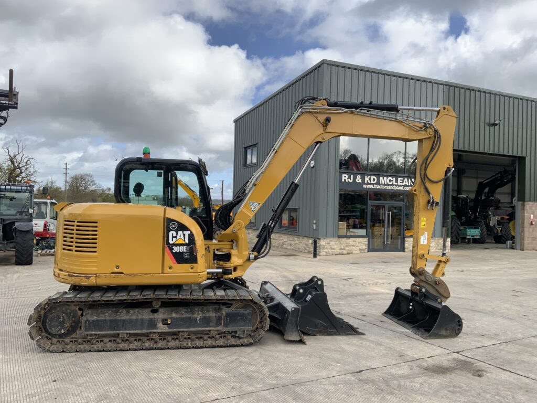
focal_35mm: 29
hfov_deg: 61.7
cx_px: 268
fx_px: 450
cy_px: 202
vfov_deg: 48.2
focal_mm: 3
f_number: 1.8
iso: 16
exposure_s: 1/770
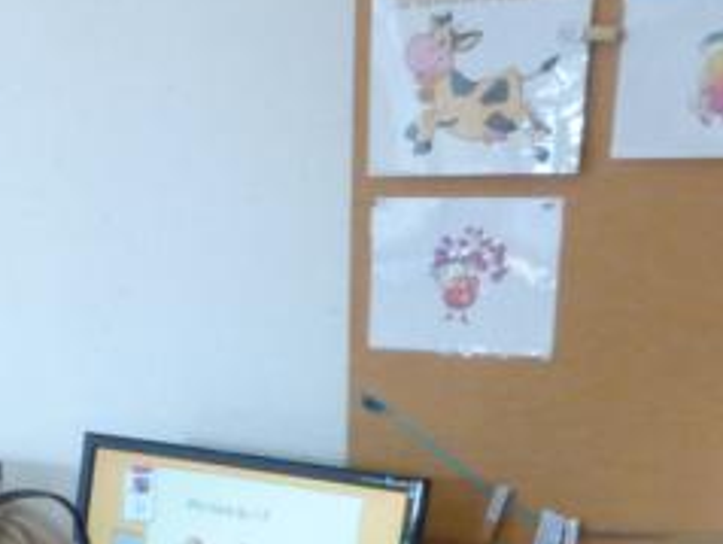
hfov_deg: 22.8
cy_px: 875
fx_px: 1756
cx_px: 94
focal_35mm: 84
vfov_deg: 15.8
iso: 400
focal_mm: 4.3
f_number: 3.3
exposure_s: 1/60
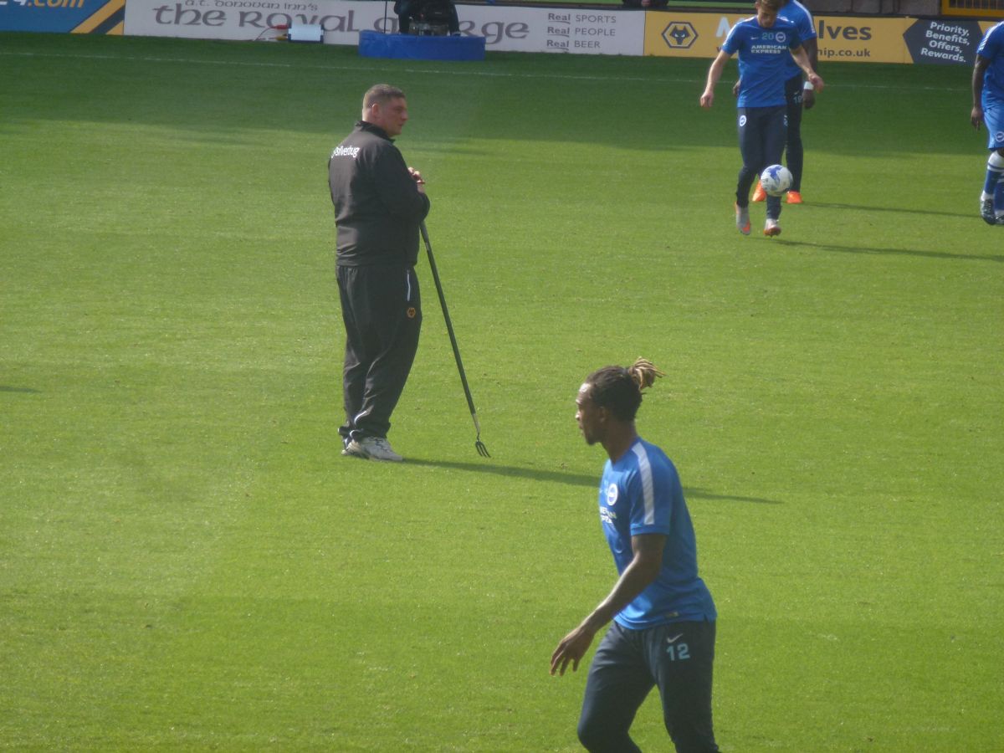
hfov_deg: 6.5
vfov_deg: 4.9
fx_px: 8817
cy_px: 376
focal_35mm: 304
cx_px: 502
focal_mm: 54.5
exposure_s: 1/250
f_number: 5.7
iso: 125
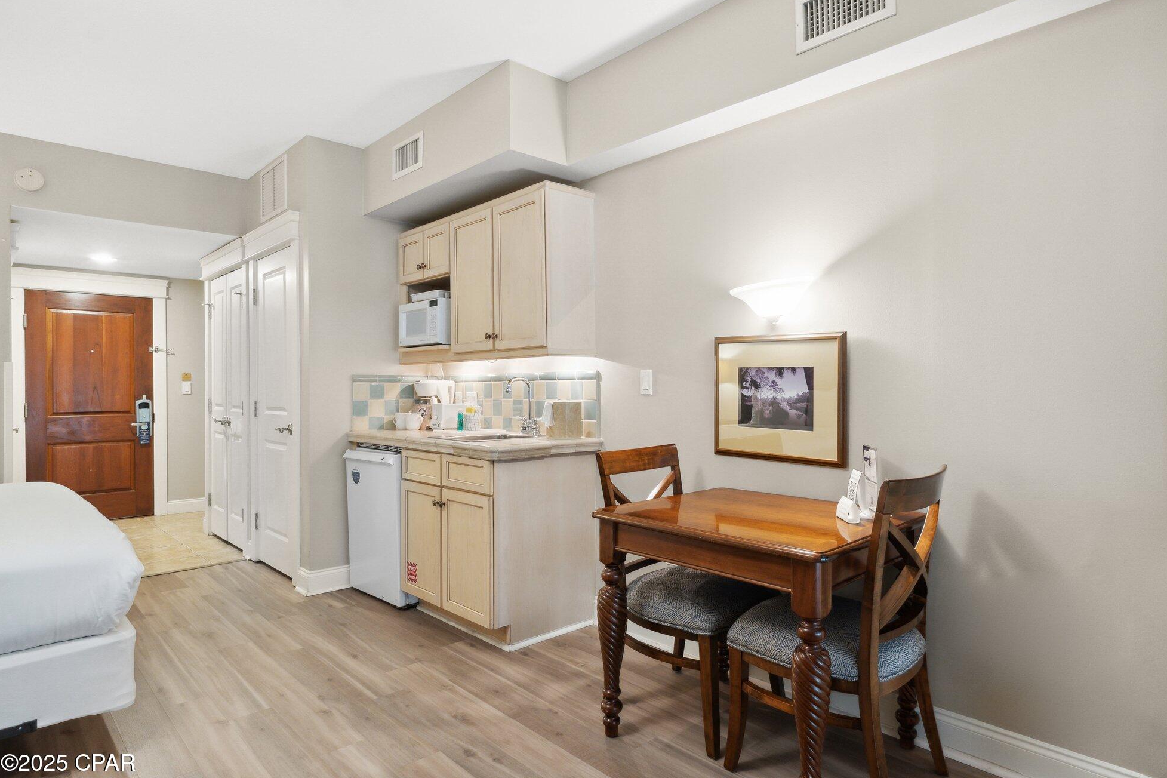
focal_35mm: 22
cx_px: 609
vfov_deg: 57.2
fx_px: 713
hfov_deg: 78.5
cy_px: 393
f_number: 9
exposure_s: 1/5
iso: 400
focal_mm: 14
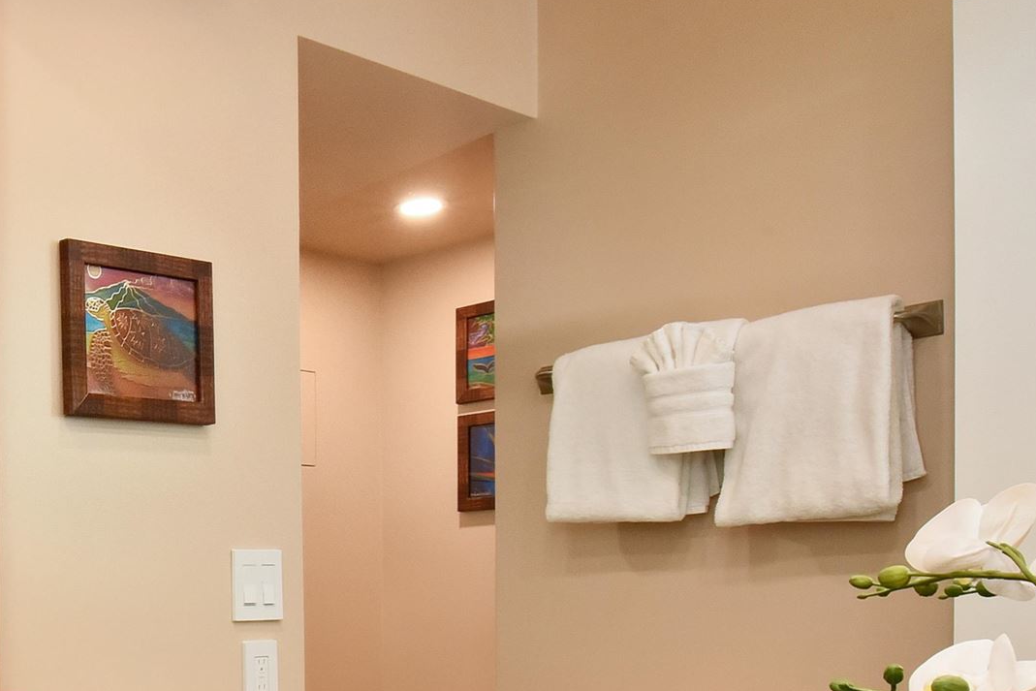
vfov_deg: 27.6
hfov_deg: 36.4
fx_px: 1324
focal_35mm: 46
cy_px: 686
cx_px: -97
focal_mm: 16
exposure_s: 1/60
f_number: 16
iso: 6400
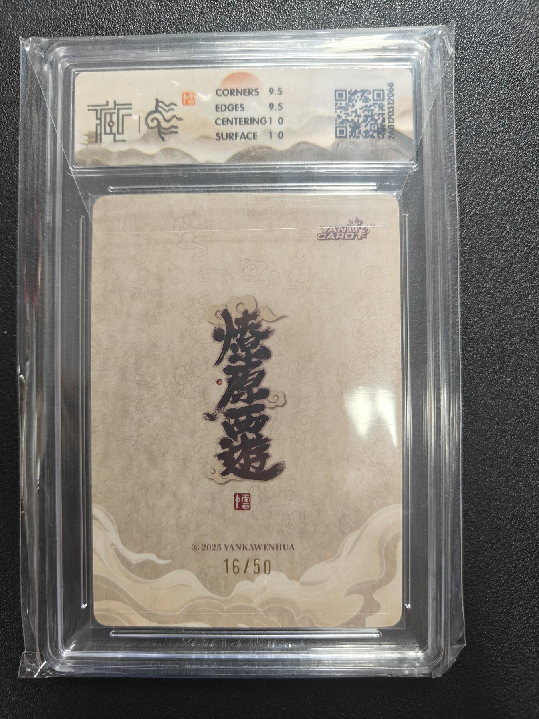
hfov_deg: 56.8
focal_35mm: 24
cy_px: 360
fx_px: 498
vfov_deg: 71.6
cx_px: 270
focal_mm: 5.59
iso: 250
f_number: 1.8
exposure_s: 1/50
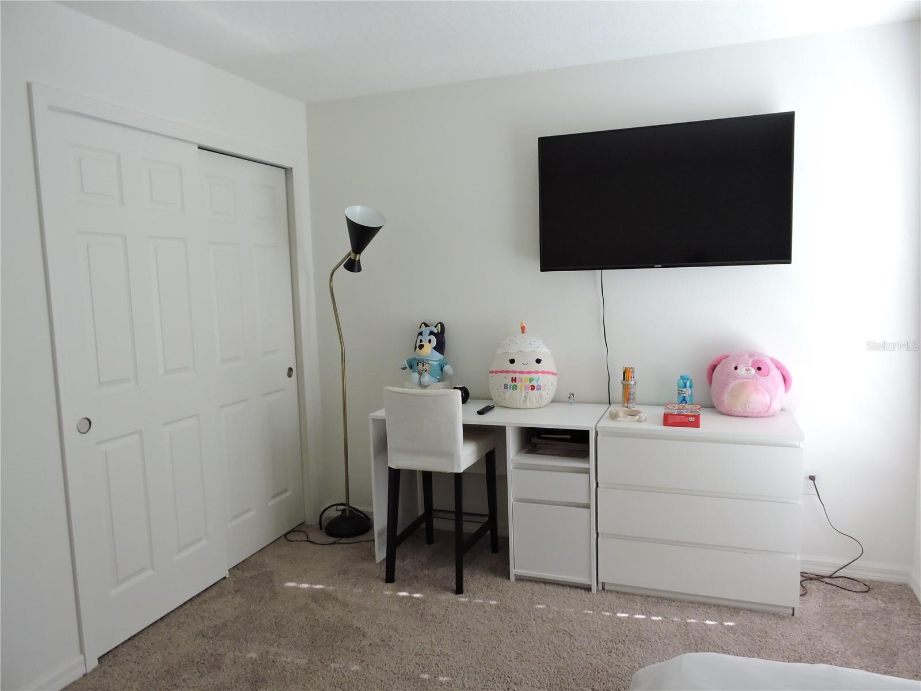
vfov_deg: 56.8
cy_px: 346
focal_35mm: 24
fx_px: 639
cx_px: 460
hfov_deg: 71.6
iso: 320
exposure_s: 1/30
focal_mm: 4.3
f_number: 3.3
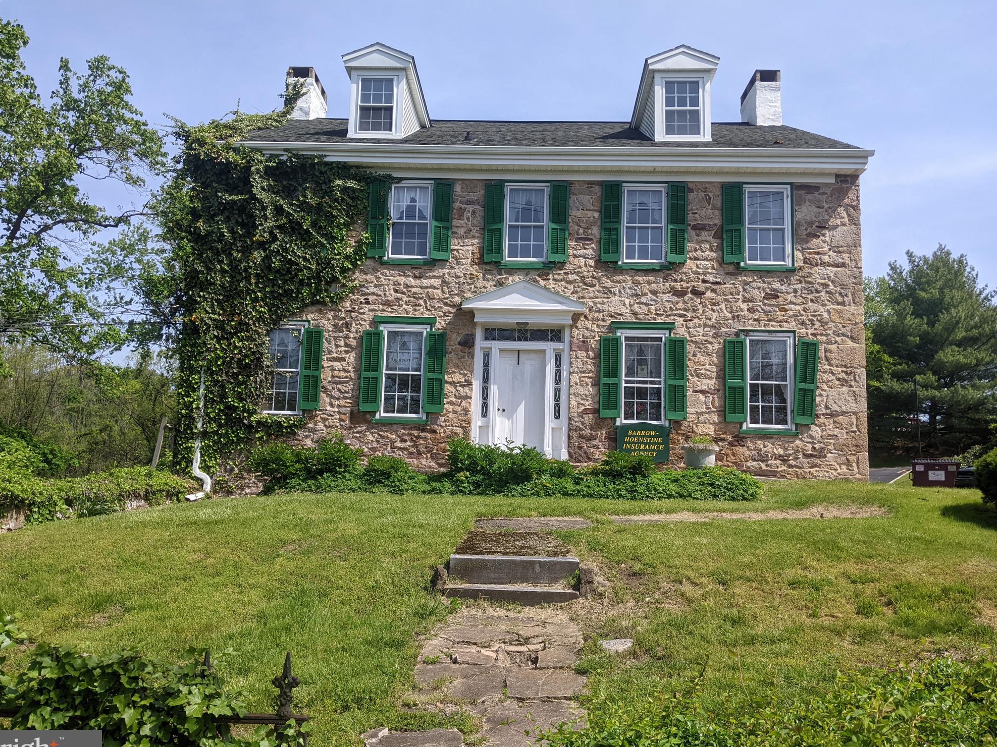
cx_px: 493
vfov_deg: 49.7
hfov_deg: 63.4
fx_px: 806
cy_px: 384
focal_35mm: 28
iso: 64
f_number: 1.8
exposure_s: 1/2933
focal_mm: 4.44
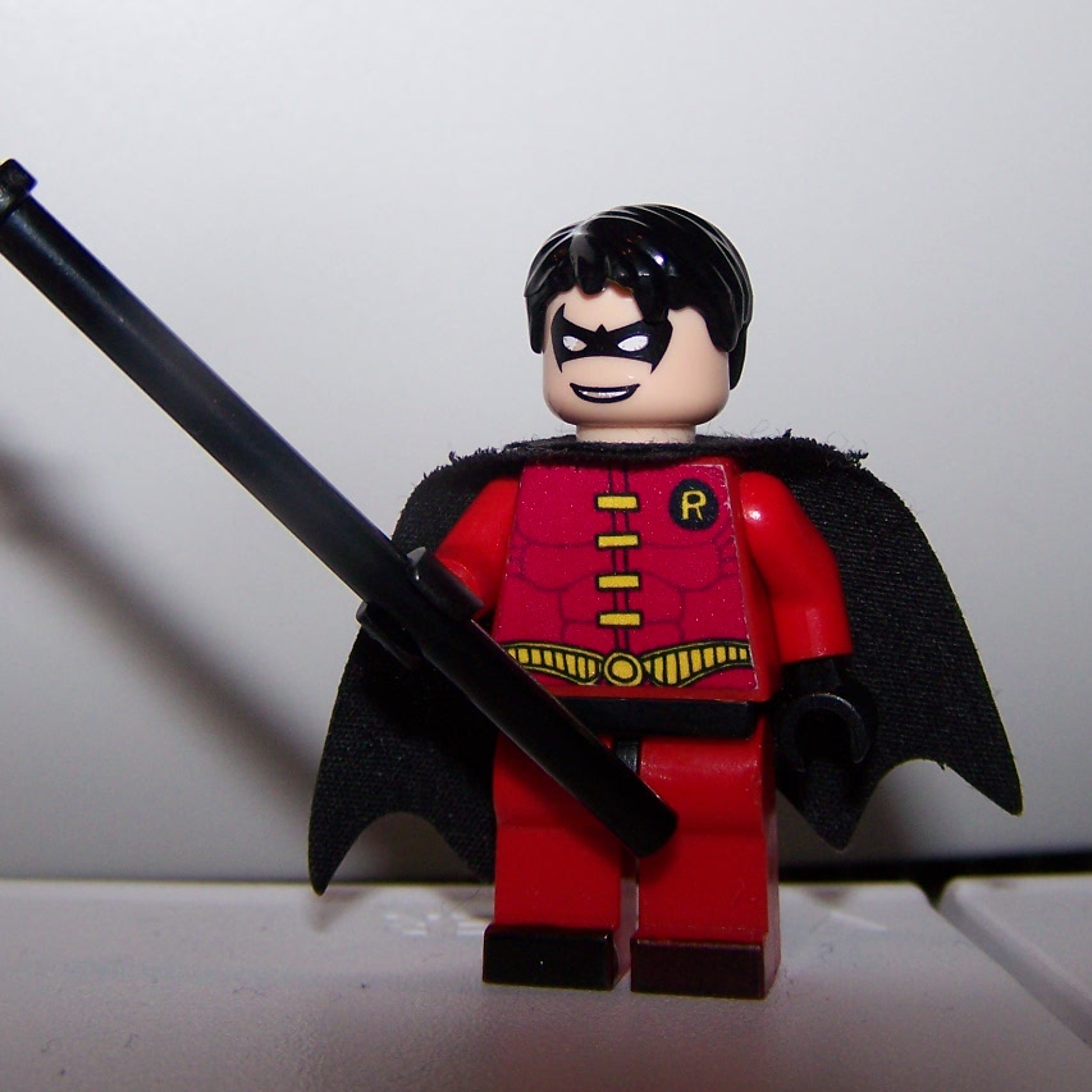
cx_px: 543
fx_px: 2248
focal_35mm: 63
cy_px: 367
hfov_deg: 27.3
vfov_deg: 27.1
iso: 80
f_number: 2.8
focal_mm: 6.3
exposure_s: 1/60
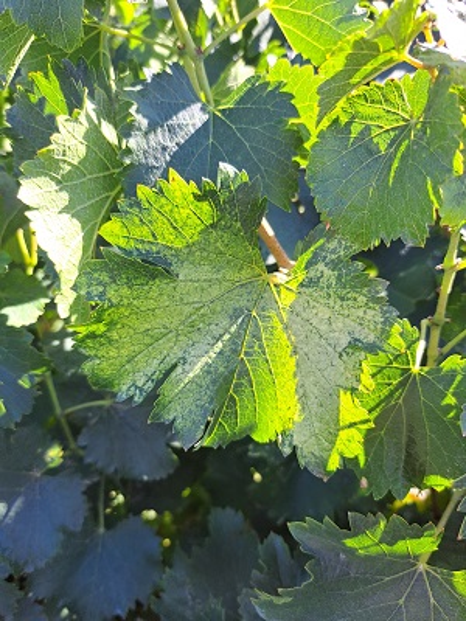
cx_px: 233
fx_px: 431
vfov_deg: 71.6
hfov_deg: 56.8
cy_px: 310
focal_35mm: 24
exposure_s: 1/291
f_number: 1.8
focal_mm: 5.23
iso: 50
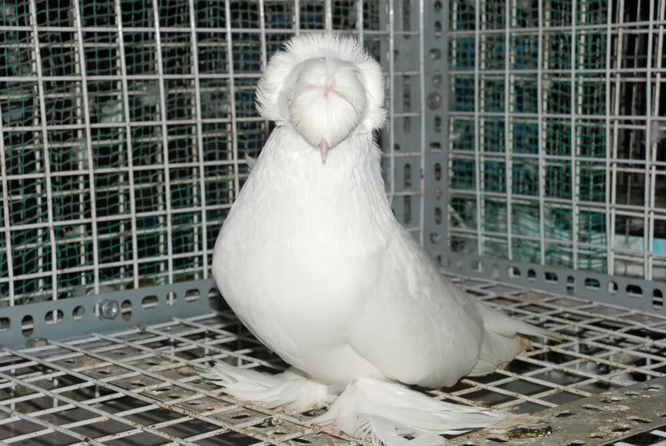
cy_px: 223
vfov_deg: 17.6
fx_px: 1445
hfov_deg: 26.0
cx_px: 333
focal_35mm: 78
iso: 100
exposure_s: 1/125
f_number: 11
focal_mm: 52
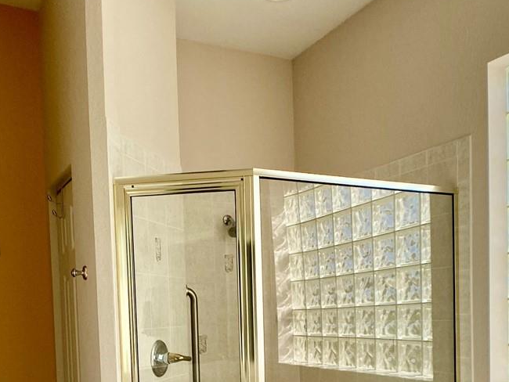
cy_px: 359
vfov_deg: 22.3
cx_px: 276
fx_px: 941
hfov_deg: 30.2
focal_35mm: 64
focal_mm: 4.25
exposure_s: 1/1034
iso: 32
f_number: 1.8
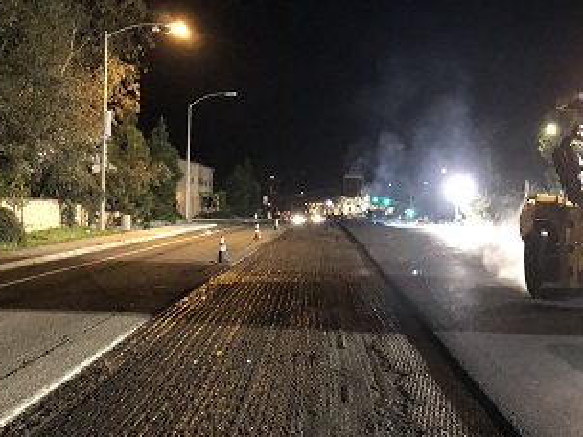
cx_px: 451
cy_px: 233
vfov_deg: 31.5
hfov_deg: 39.9
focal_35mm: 46
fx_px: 775
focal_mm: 3.99
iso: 100
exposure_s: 1/6
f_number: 1.8
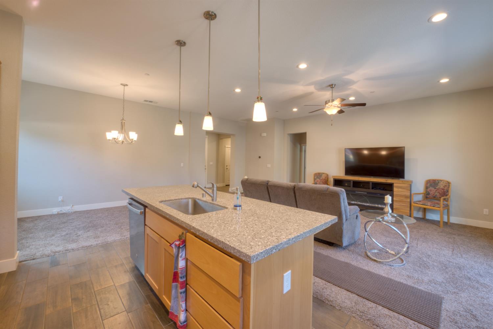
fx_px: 192
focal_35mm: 14
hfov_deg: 104.3
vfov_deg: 81.2
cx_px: 246
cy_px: 164
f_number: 10
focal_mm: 14
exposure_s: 1/10
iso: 400
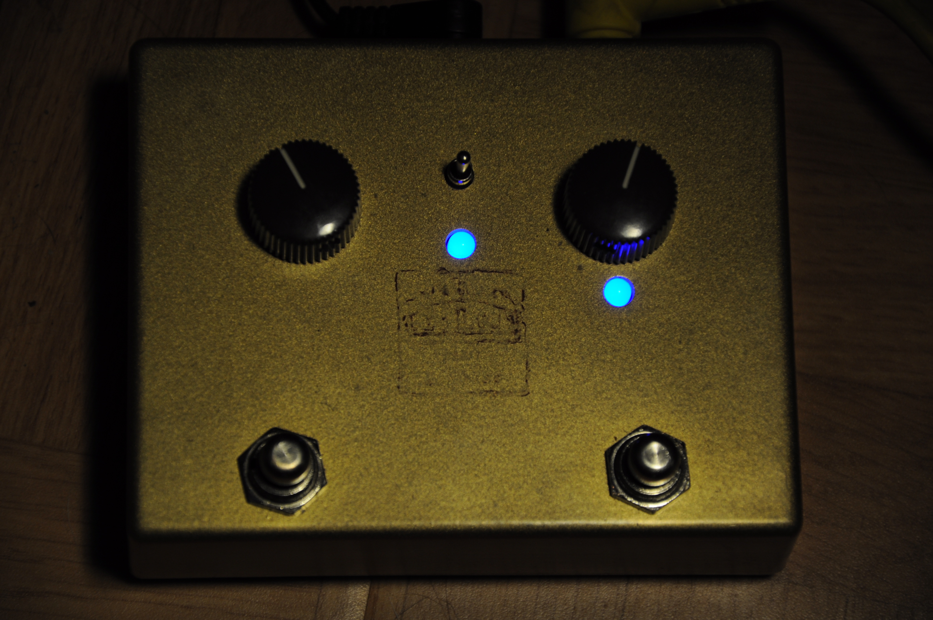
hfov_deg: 13.1
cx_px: 466
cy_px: 310
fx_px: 4077
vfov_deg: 8.7
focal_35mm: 158
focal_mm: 105
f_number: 5.6
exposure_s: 1/30
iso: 280
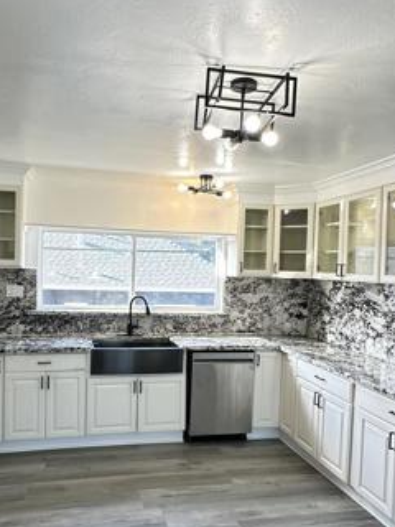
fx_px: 426
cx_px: 156
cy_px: 273
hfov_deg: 49.4
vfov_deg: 63.4
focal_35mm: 28
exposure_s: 1/120
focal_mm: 2.22
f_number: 2.2
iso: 80
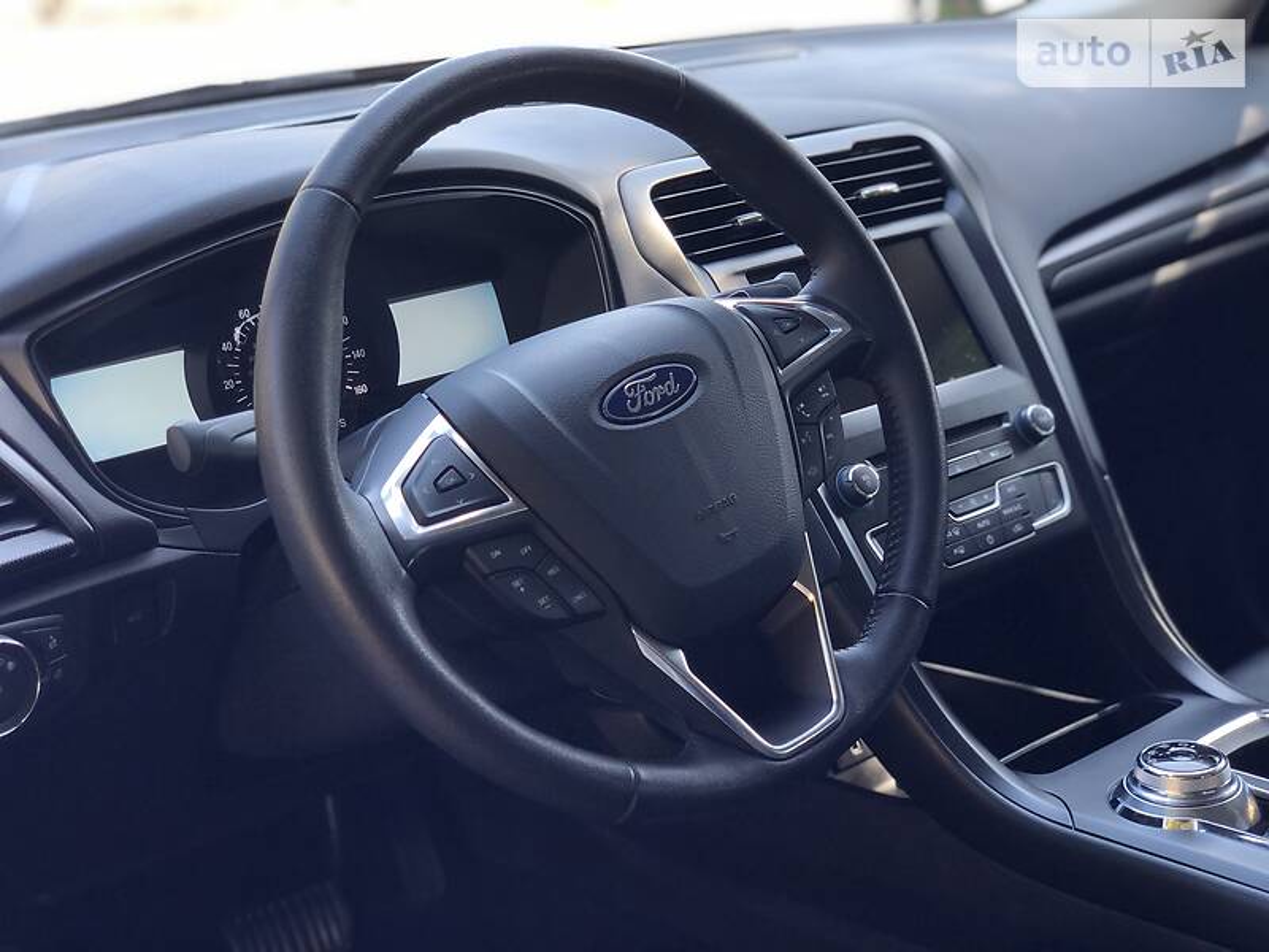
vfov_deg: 28.0
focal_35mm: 52
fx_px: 1906
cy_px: 476
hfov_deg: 36.8
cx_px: 634
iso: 25
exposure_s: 1/60
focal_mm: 6
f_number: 2.4
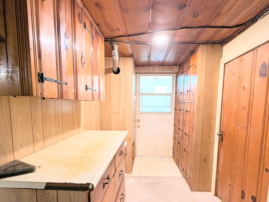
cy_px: 117
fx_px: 124
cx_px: 139
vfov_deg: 77.6
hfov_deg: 94.4
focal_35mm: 16
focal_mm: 1.95
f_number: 2.2
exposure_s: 1/24
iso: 74
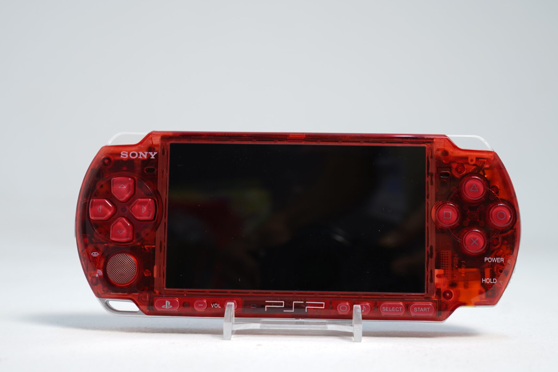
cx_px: 300
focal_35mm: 48
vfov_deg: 28.0
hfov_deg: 41.1
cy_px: 228
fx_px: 744
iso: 64
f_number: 5.6
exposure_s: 1/5
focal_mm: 32
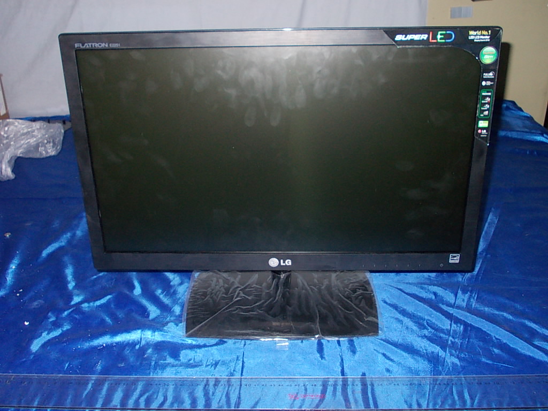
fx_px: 602
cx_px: 274
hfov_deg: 49.0
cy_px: 206
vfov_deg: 37.7
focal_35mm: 38
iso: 200
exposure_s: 1/30
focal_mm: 5.3
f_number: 3.1
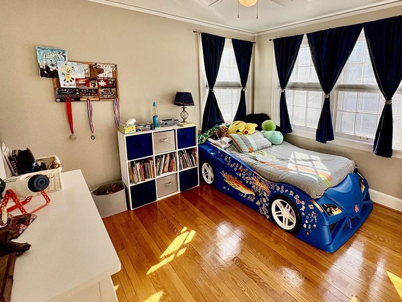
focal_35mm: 19
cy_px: 120
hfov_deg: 82.9
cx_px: 254
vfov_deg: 67.9
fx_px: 221
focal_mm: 2.22
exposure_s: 1/295
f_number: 2.2
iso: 64
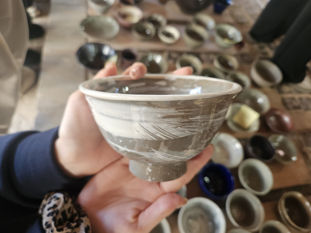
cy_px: 116
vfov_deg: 58.9
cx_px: 156
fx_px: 207
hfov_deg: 73.9
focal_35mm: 23
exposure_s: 1/120
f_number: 1.8
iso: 320
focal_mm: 5.4
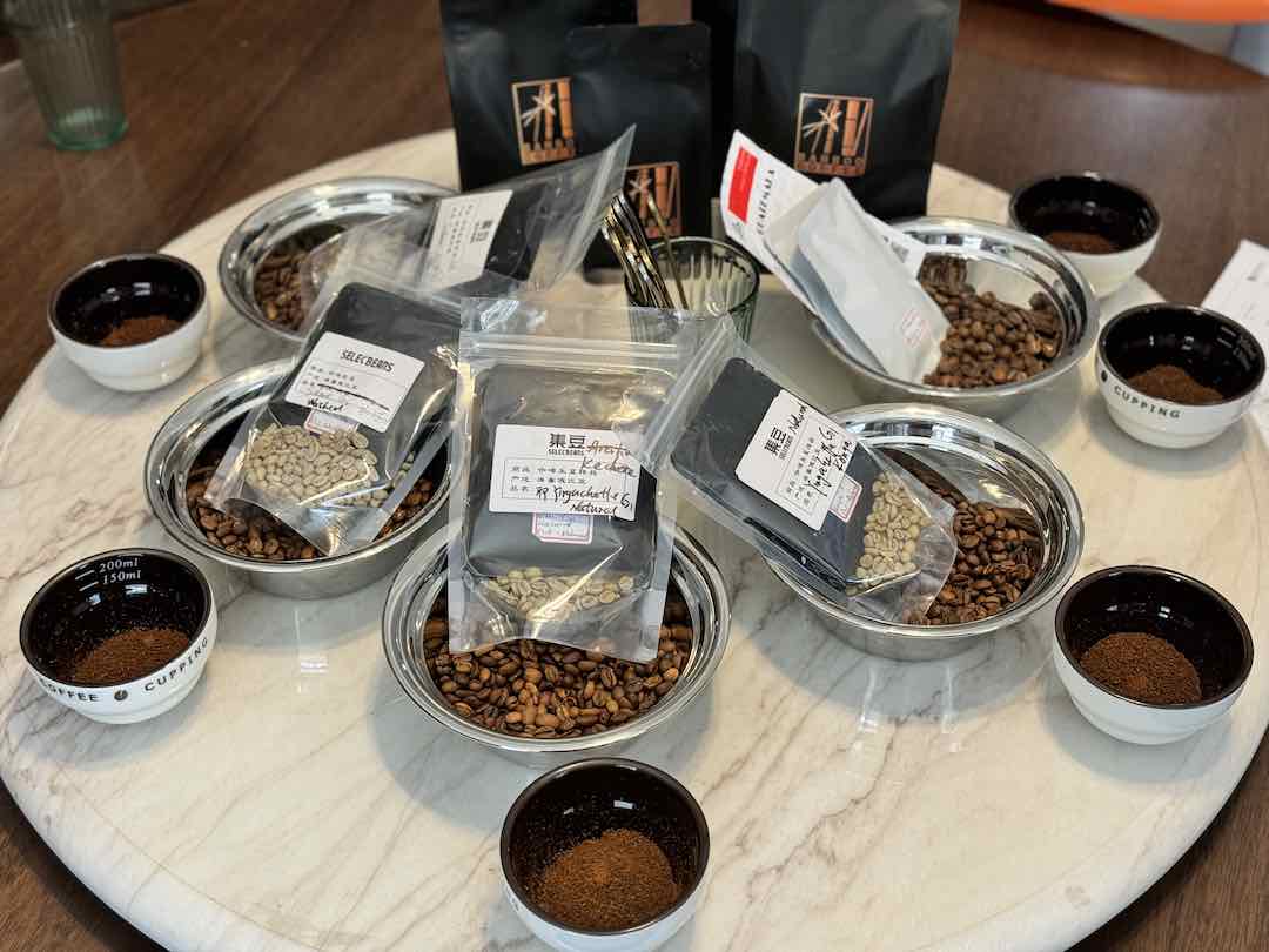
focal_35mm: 48
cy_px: 476
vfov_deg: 30.3
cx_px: 634
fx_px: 1760
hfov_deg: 39.7
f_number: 1.78
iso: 125
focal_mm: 6.86
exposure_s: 1/51
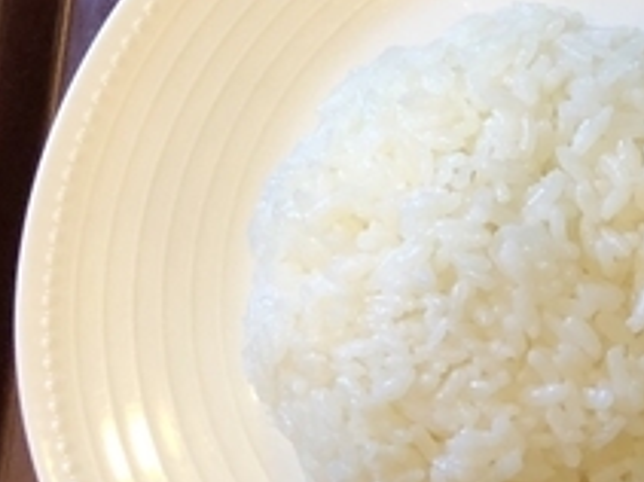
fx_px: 1971
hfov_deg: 16.6
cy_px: 95
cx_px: 1004
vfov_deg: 13.9
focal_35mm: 106
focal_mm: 4
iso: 40
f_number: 1.8
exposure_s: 1/33
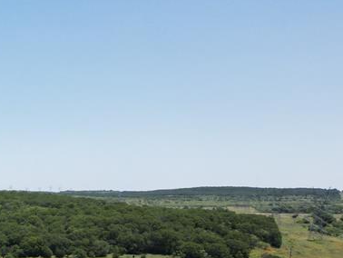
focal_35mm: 65
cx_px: -71
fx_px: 644
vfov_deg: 20.9
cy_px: 318
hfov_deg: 26.4
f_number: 1.7
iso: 110
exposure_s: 1/2500
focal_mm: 6.72
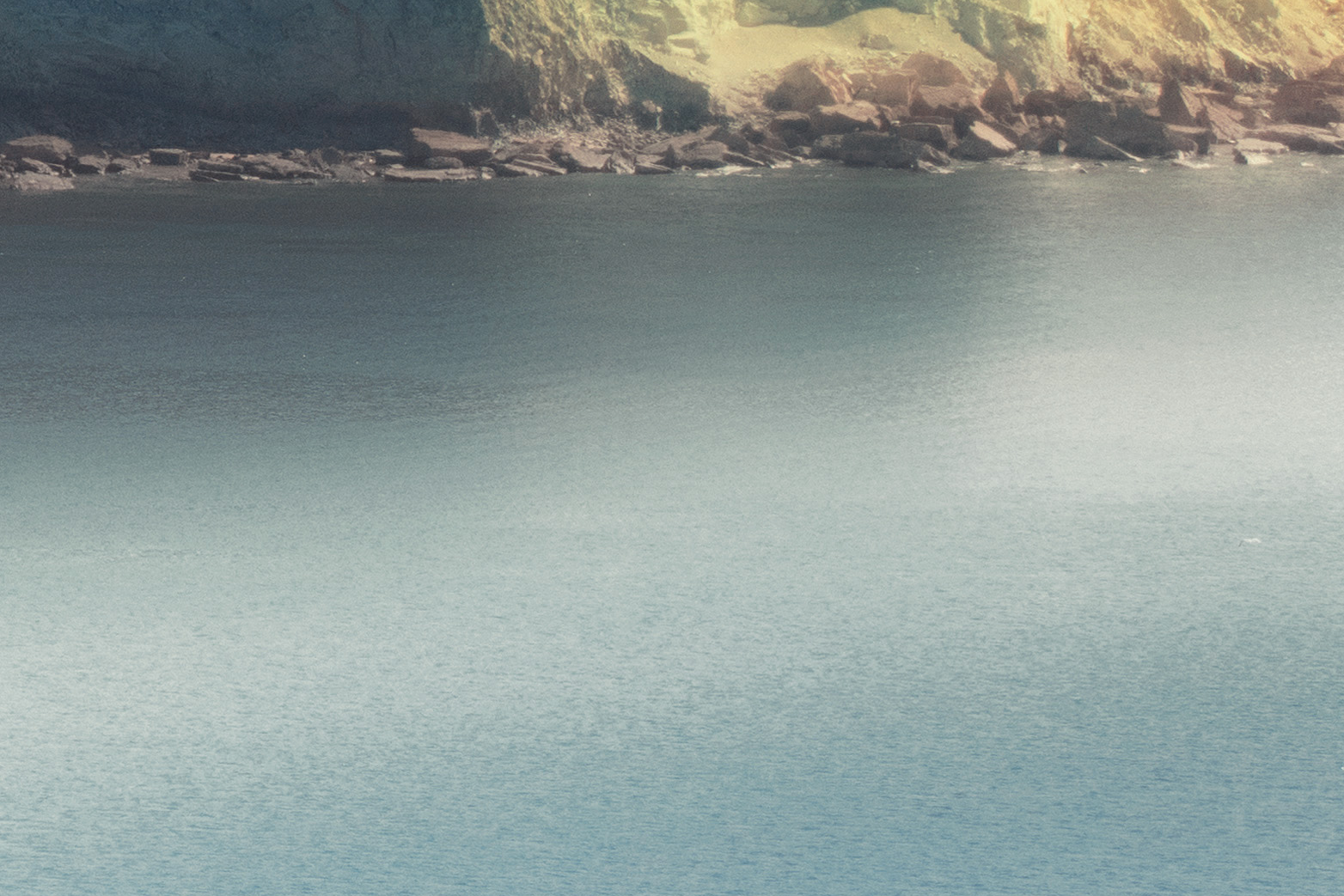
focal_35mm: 706
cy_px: -193
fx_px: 26358
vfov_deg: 1.9
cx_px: -1100
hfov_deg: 2.9
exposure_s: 1/3200
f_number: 8
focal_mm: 150
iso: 640
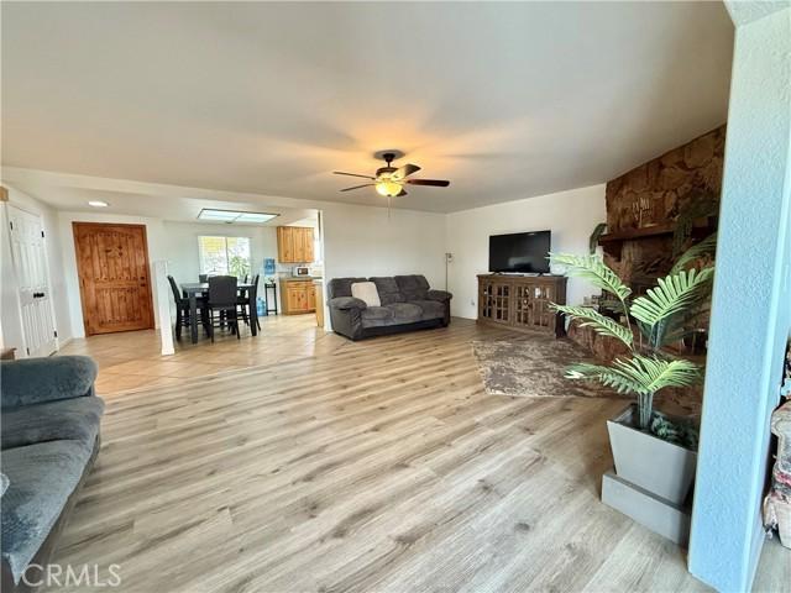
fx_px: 320
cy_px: 296
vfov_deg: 85.7
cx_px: 396
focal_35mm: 14
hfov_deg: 102.1
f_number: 2.2
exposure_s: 1/60
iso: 500
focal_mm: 2.22
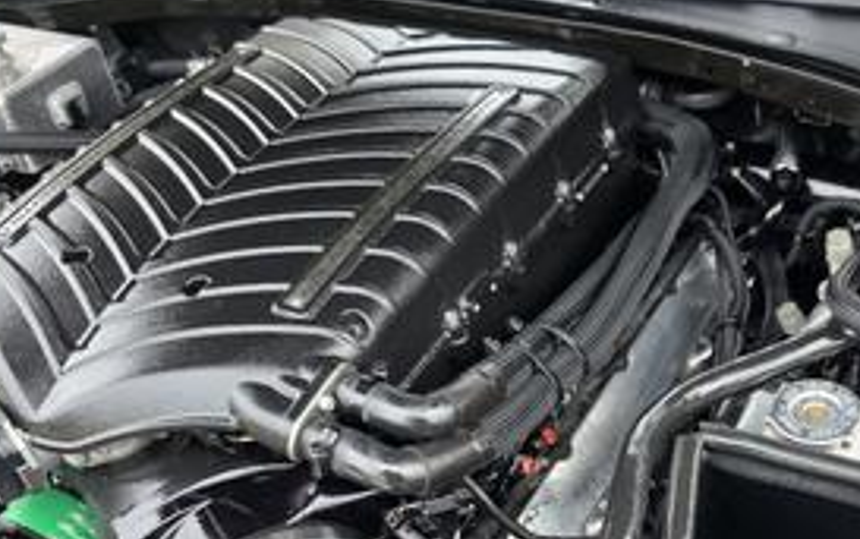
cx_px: 599
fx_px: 1055
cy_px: 495
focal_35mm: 45
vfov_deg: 27.5
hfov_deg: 43.5
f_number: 1.7
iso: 40
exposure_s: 1/180
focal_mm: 6.3
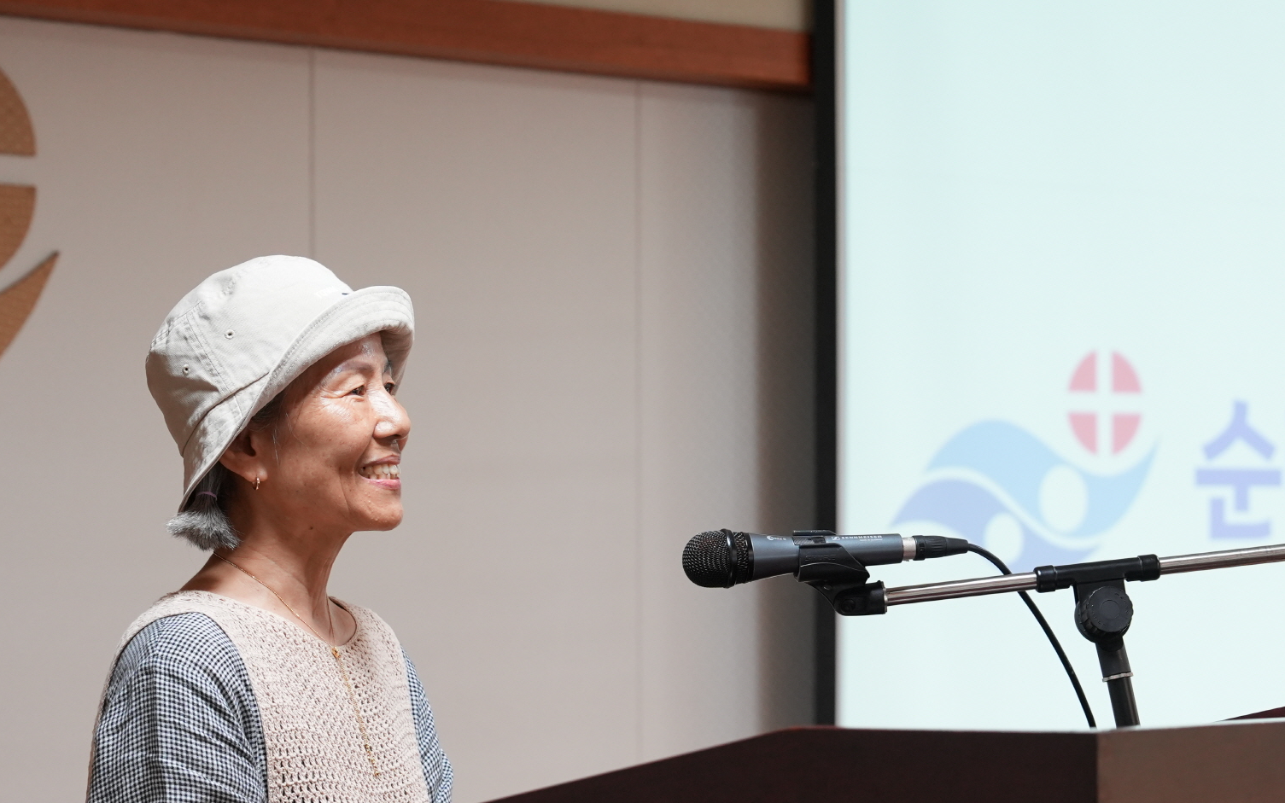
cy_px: 558
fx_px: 4553
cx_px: 773
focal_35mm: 130
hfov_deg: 16.1
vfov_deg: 10.1
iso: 1250
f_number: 4
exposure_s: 1/160
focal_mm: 64
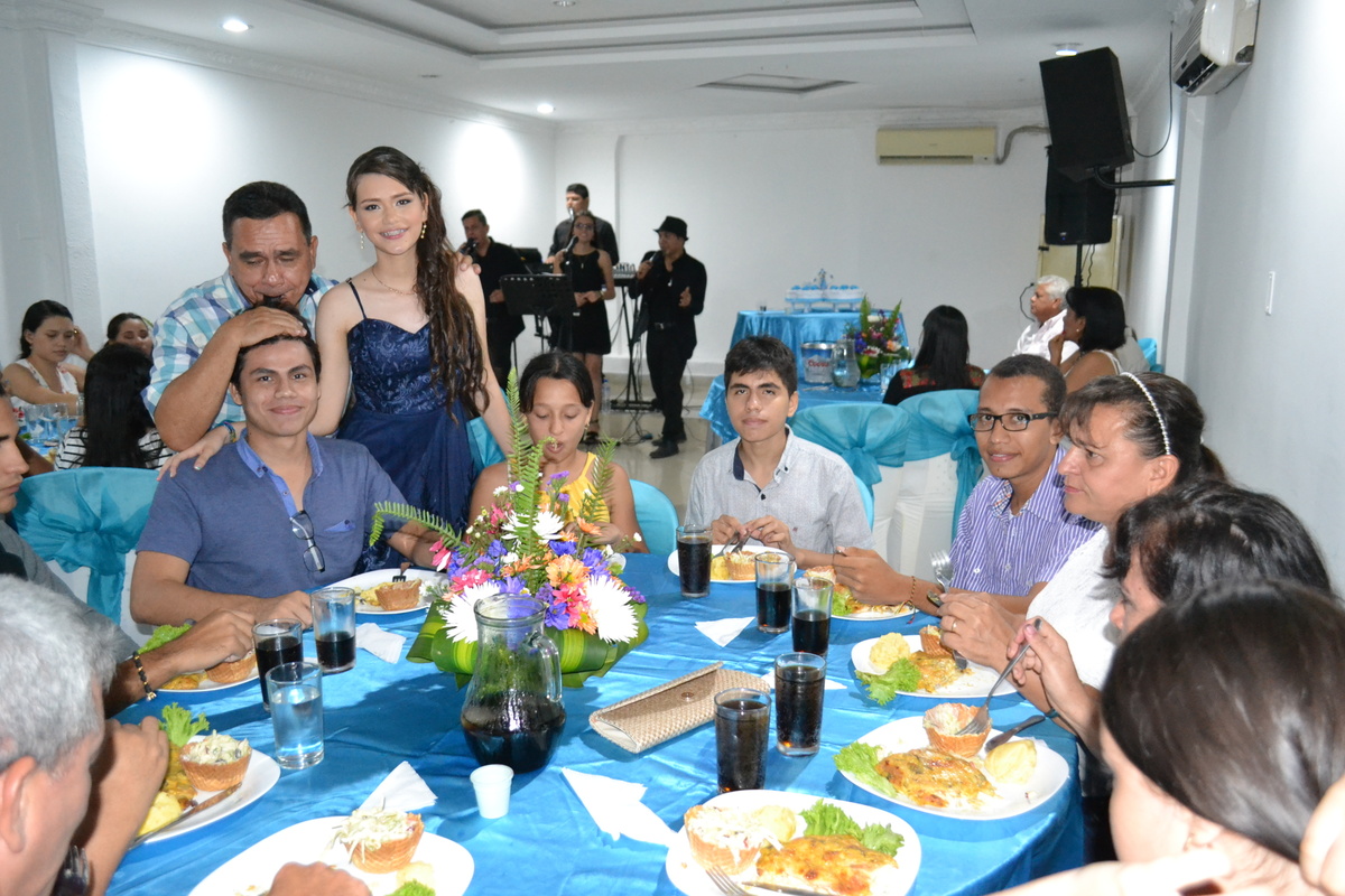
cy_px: 448
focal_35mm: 30
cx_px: 672
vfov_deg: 43.6
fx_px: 1121
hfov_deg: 61.9
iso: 3200
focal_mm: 20
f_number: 3.8
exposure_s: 1/60
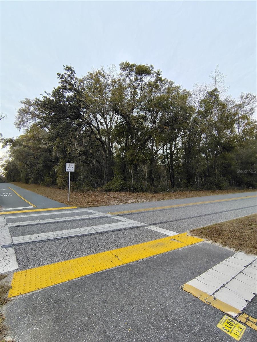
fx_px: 158
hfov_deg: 78.1
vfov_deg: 94.5
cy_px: 171
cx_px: 128
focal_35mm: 16
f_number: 2.2
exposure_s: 1/145
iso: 100
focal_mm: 2.13
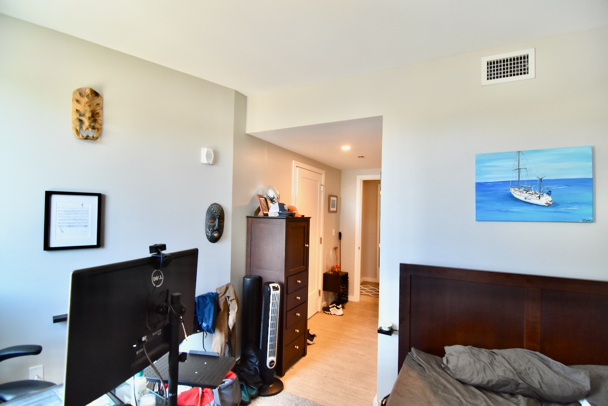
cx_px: 304
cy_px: 203
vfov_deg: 72.1
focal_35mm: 16
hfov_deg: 95.0
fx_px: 279
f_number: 4
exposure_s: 1/60
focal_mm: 11
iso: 800
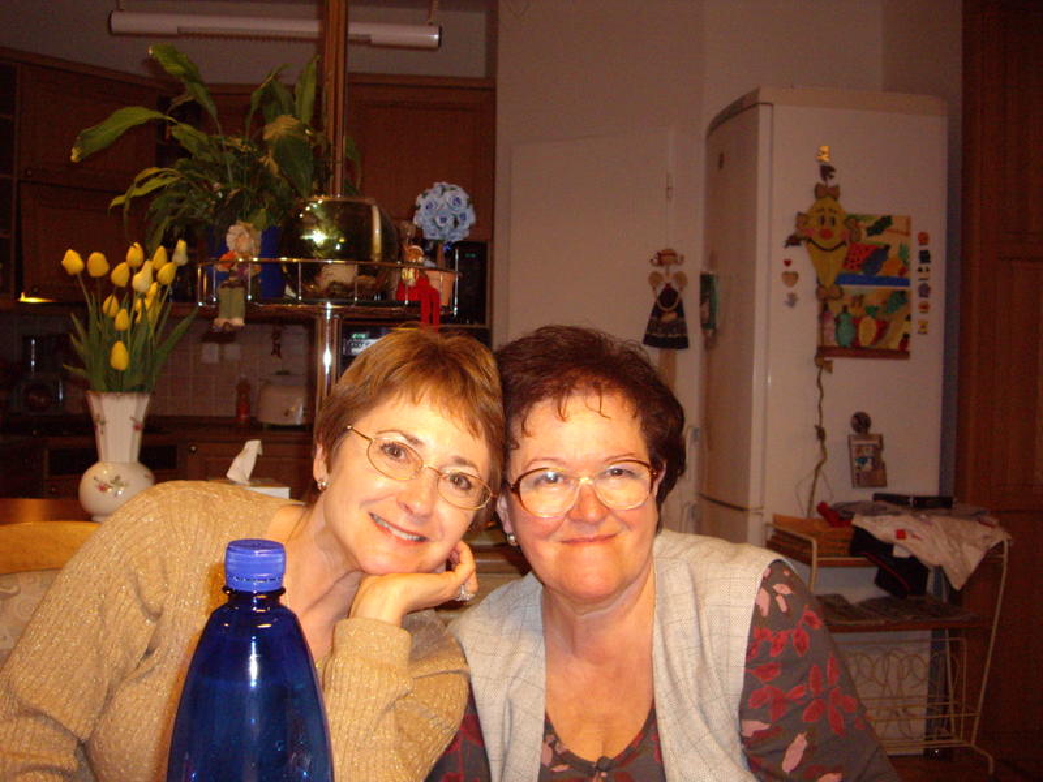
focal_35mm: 38
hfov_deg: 49.0
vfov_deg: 37.7
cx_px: 522
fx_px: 1145
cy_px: 391
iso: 400
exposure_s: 1/40
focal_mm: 7.9
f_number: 2.8
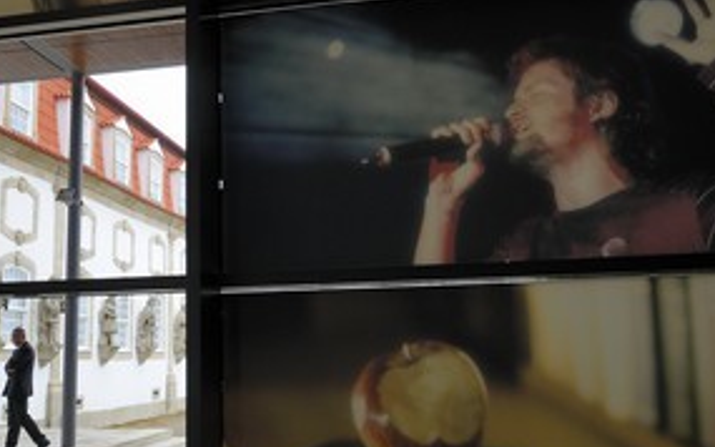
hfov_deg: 46.6
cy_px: 183
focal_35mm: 42
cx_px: 253
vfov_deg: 30.5
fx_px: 818
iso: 400
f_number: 7.1
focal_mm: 28
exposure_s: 1/125
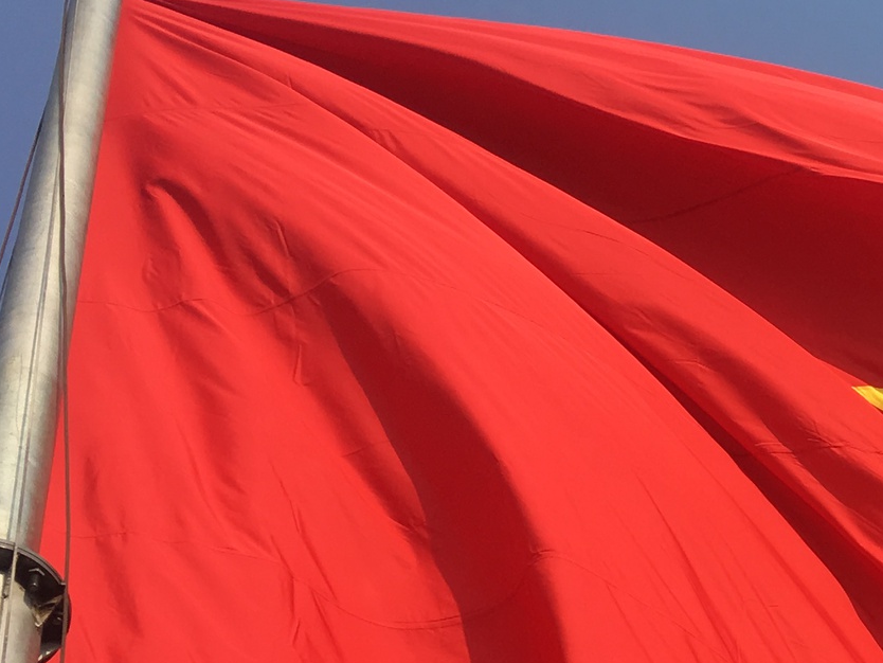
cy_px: 746
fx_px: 2271
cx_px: 1286
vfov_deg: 16.1
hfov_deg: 19.5
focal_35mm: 89
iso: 25
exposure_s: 1/1068
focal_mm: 4.15
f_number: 2.2
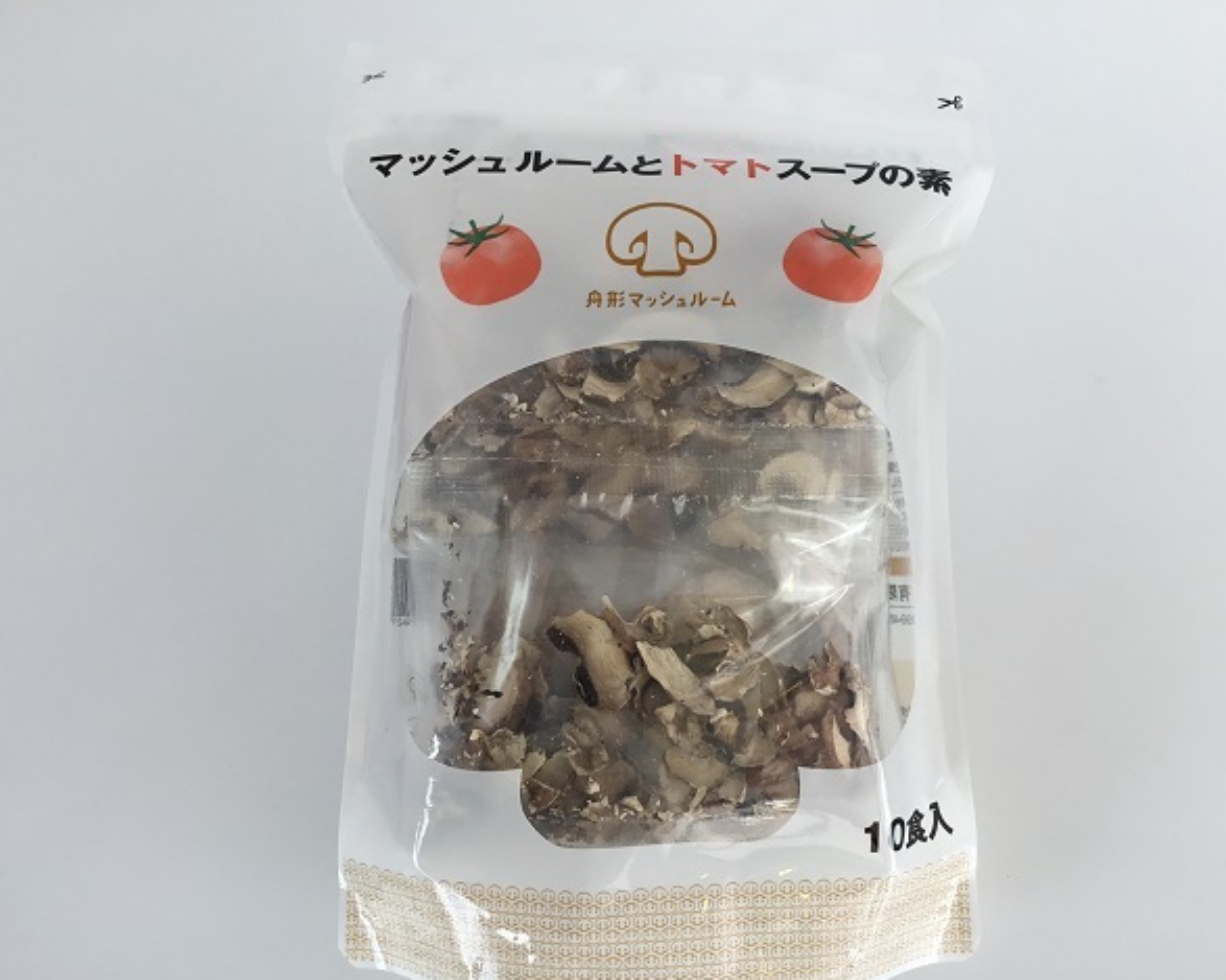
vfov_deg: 44.5
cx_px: 656
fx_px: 1197
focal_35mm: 33
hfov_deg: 54.2
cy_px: 497
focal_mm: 3.3
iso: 25
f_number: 2.4
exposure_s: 1/214
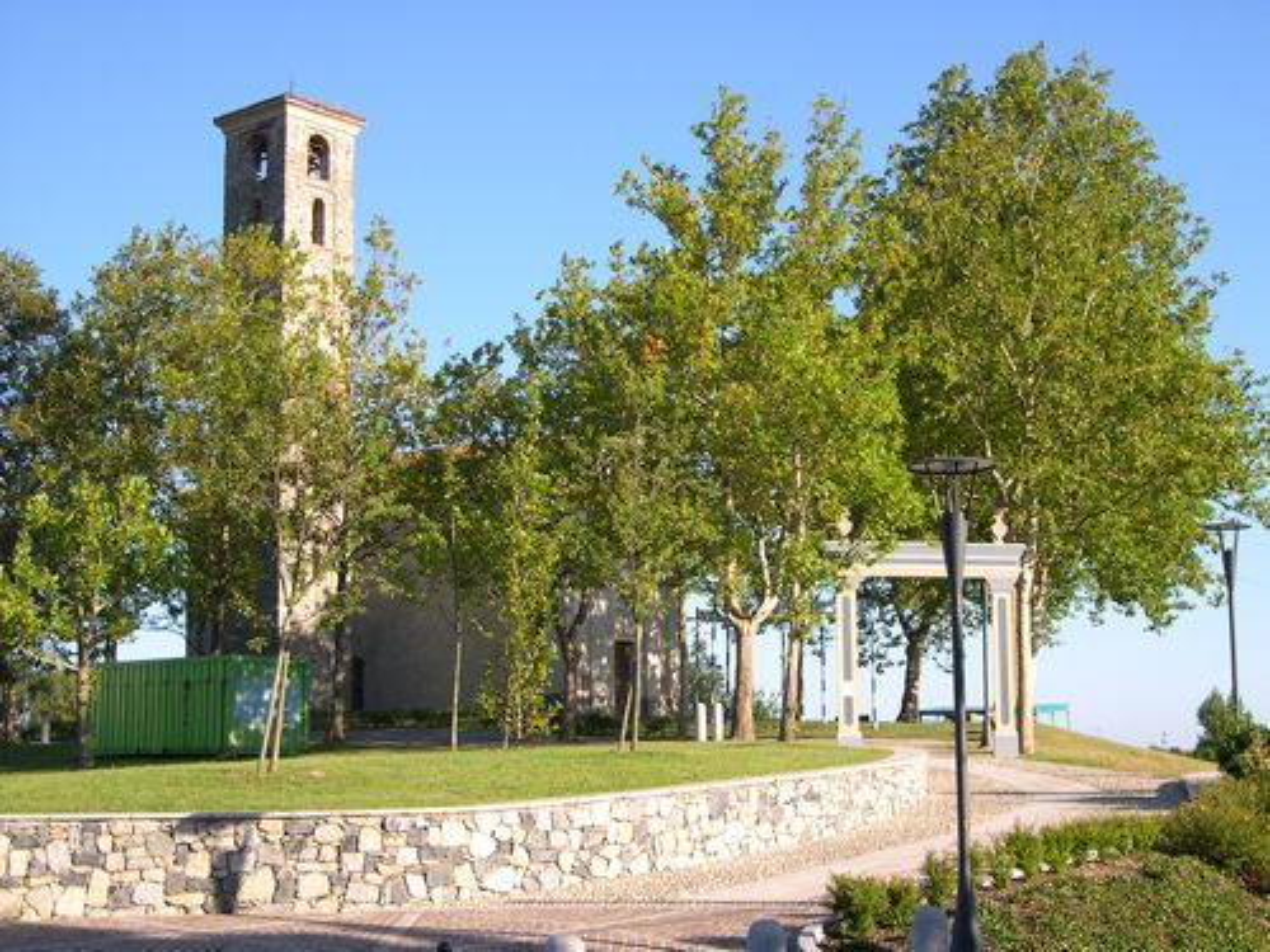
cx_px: 635
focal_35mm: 52
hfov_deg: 36.8
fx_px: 1908
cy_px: 476
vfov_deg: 28.0
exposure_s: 1/575
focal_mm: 11.1
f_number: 3.2
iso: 100
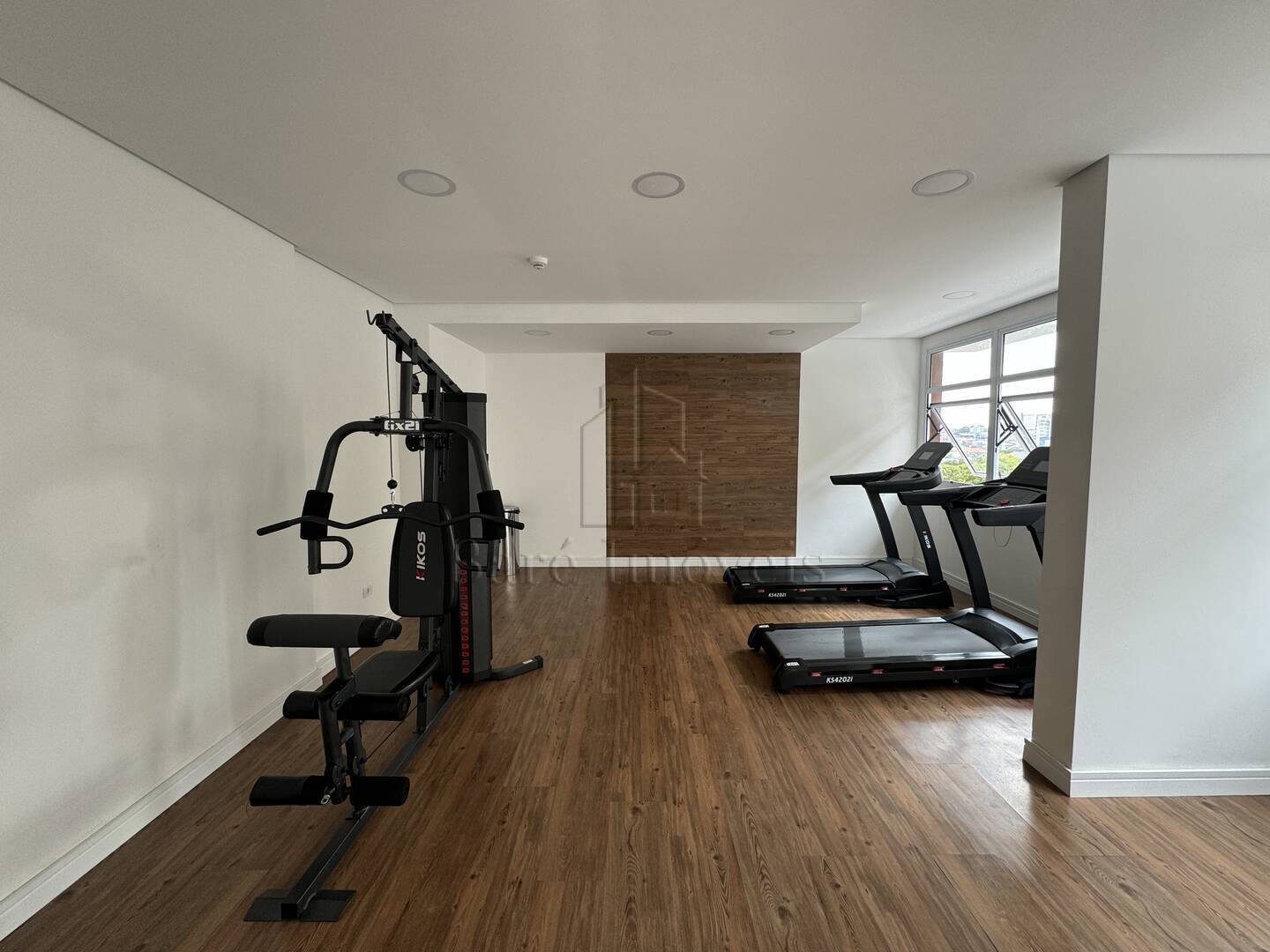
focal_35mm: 14
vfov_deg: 85.7
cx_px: 635
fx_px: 514
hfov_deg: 102.1
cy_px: 476
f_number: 2.2
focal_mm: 2.22
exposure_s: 1/99
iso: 80
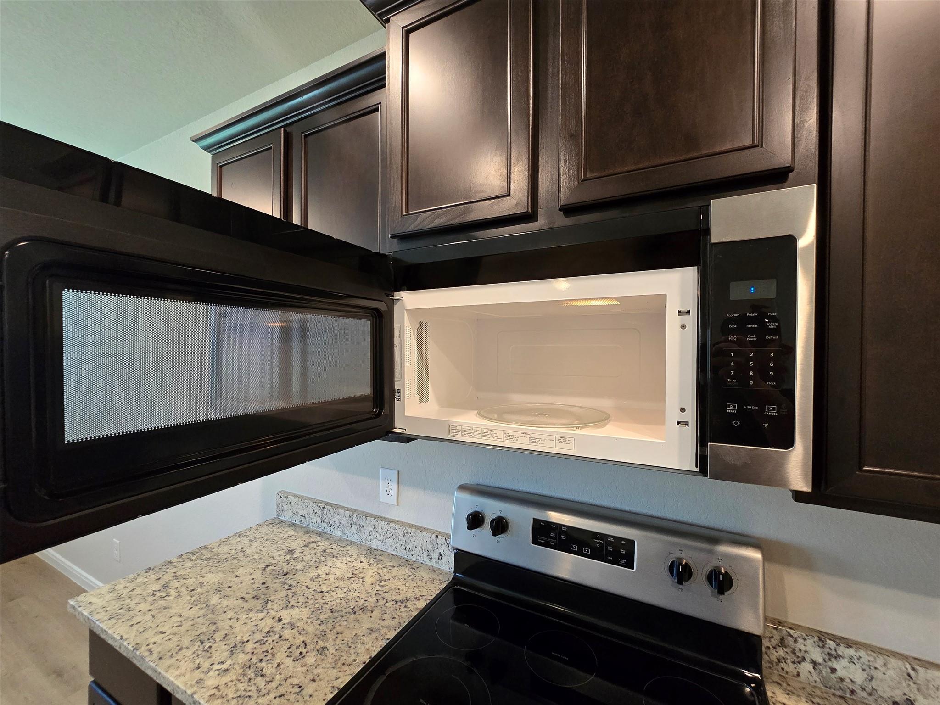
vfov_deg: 89.9
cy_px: 352
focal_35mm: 13
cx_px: 470
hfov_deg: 106.2
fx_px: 353
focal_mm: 2.2
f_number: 2.2
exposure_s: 1/60
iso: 500
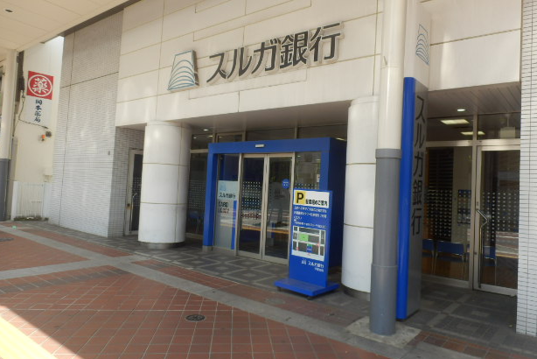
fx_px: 388
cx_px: 275
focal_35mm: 26
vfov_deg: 49.6
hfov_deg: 69.4
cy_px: 168
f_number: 3
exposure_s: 1/250
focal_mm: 4.2
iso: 80
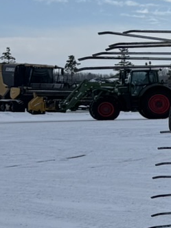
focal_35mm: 148
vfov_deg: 13.3
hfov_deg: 8.0
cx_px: 575
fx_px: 975
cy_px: 124
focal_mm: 6.76
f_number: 1.78
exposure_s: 1/7092
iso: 80
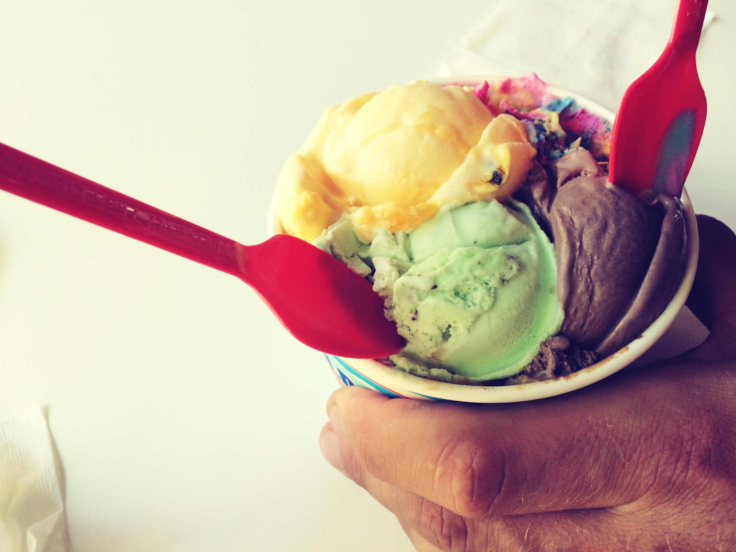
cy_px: 276
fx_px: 617
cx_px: 368
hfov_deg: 61.7
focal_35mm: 29
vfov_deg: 48.2
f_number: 2.2
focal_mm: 4.15
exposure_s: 1/40
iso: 40
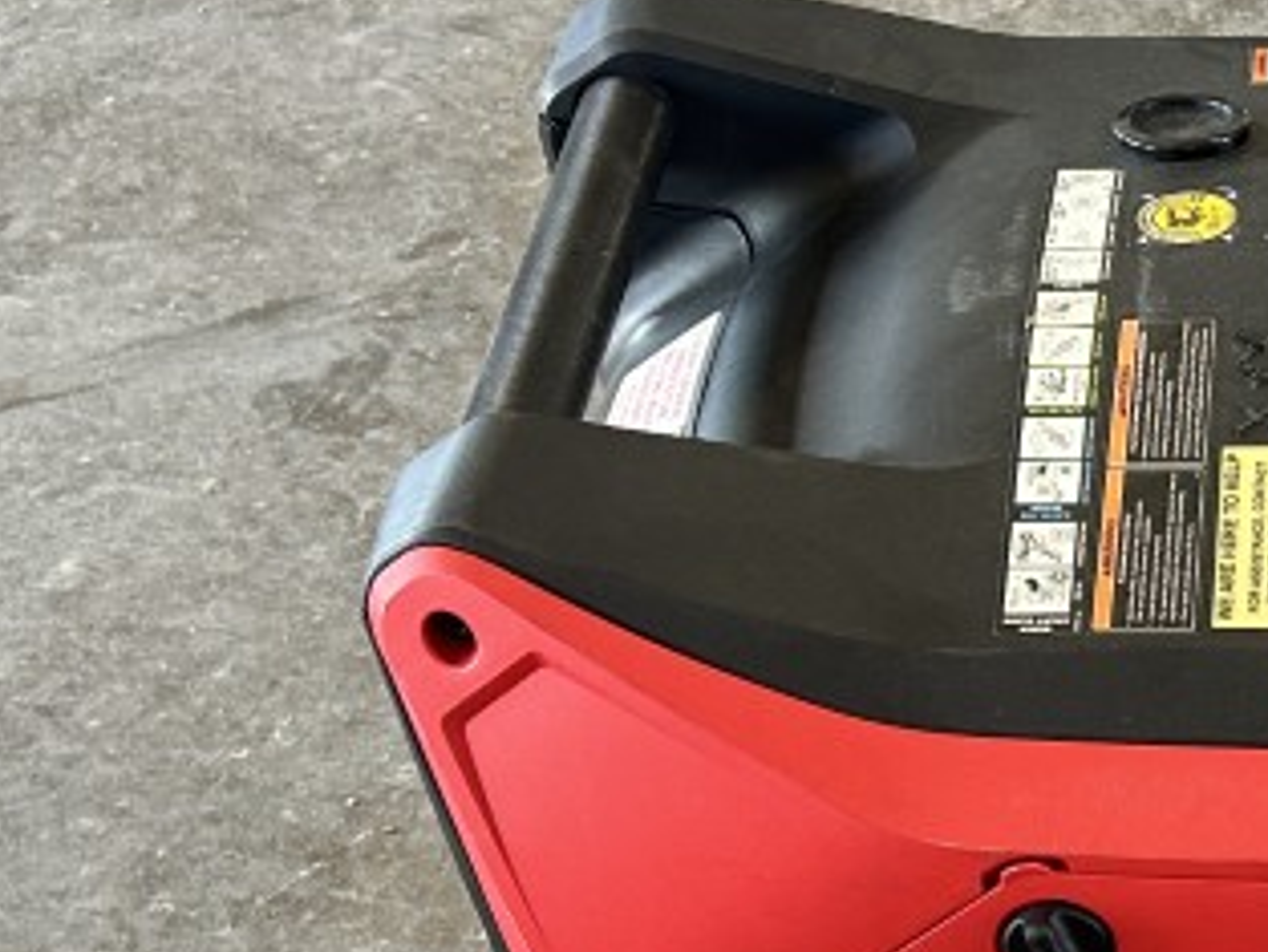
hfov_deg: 21.8
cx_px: 1385
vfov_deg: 16.9
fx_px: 3115
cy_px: 1009
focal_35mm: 85
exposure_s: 1/120
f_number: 1.5
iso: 100
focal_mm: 5.7
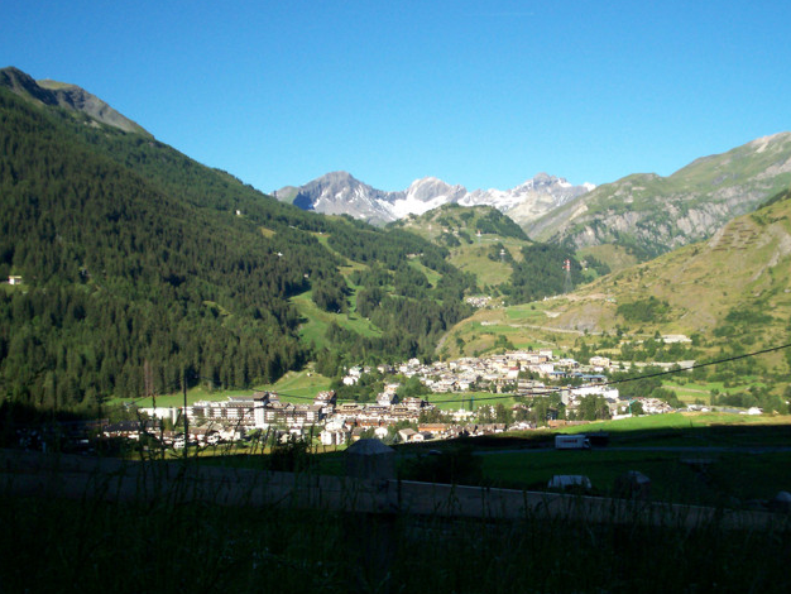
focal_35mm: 46
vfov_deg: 31.4
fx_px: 1052
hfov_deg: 40.9
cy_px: 372
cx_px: 500
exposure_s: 1/489
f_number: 4.5
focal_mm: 5.9
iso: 100
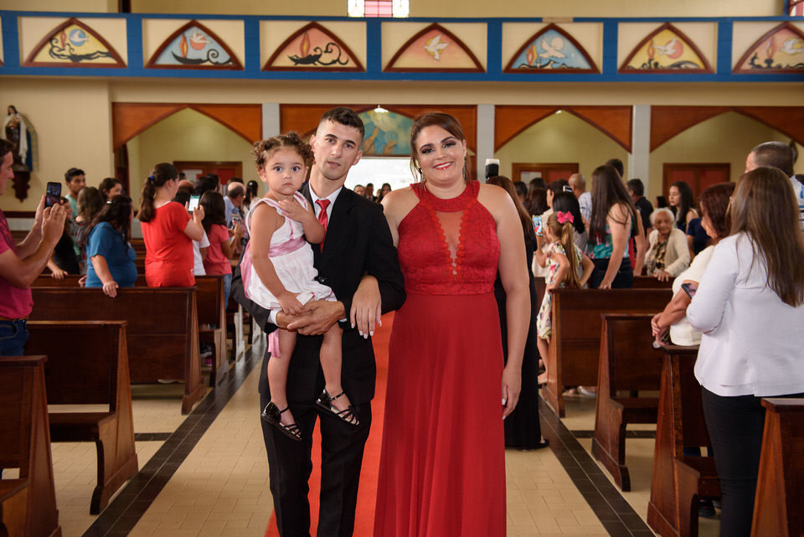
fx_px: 894
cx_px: 402
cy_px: 268
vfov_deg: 33.4
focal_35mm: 40
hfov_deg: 48.4
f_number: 4
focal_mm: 40
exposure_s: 1/160
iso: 2000
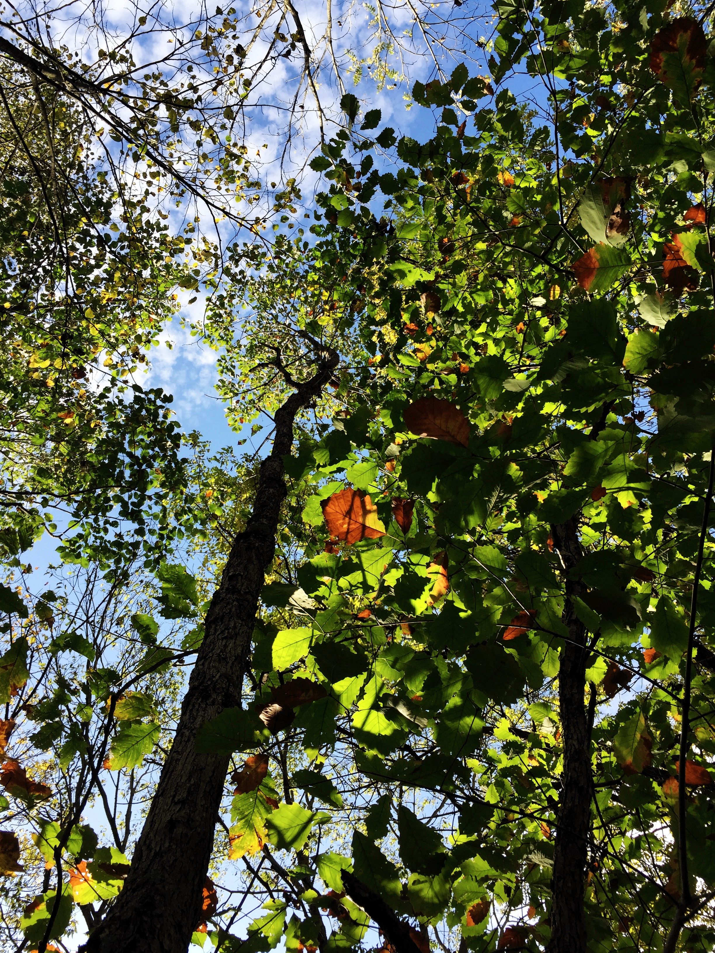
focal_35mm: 29
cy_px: 476
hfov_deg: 48.2
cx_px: 358
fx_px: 799
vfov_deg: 61.7
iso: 32
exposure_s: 1/791
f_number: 2.2
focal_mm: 4.15
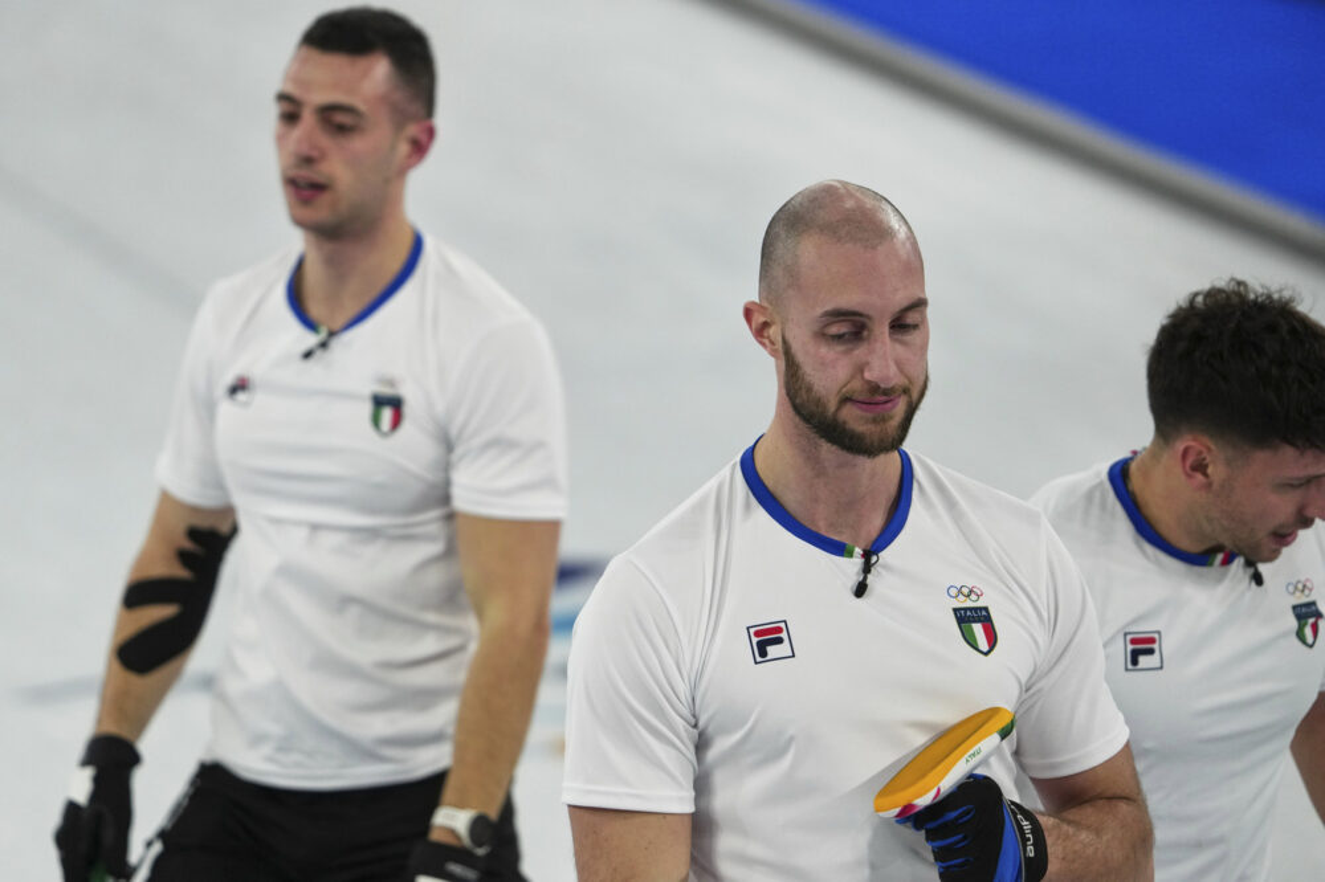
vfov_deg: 3.4
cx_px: 662
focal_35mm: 400
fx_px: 14717
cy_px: 441
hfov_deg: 5.2
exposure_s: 1/1250
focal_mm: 400
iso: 2000
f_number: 6.3
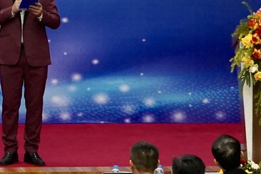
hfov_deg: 8.5
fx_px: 1725
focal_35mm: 238
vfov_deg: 5.7
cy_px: -97
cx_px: -63
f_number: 4
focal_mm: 34
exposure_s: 1/160
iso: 2500
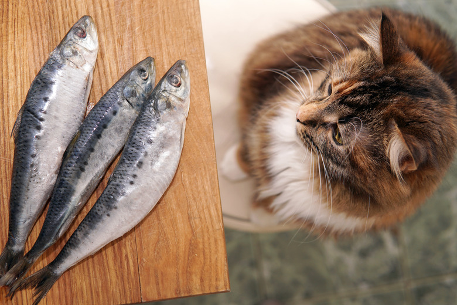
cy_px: 152
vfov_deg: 29.9
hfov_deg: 43.6
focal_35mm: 45
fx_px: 571
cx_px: 228
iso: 160
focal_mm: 30
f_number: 3.2
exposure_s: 1/160
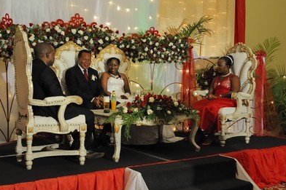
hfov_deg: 43.6
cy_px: 98
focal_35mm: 45
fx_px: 357
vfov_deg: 29.8
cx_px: 146
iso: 3200
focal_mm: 42
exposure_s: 1/125
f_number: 4.5
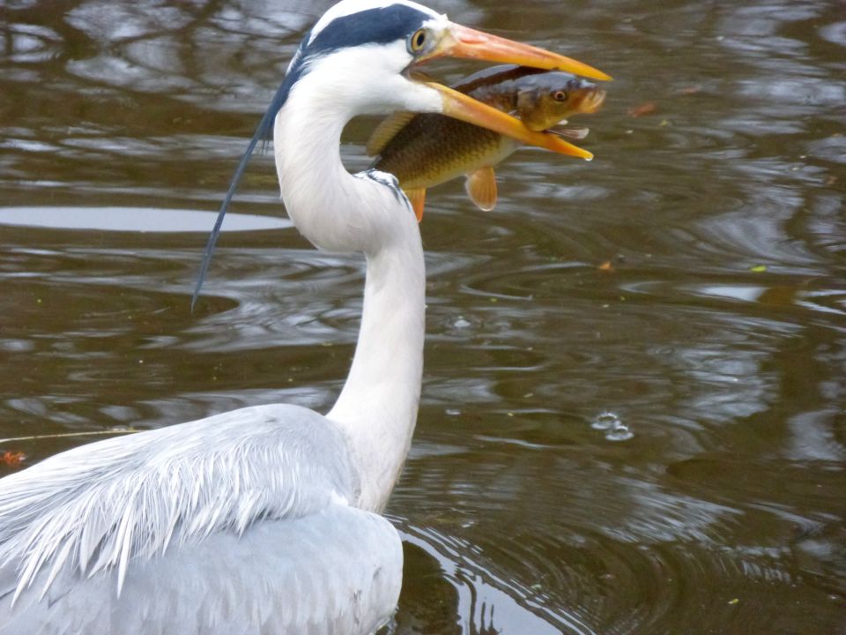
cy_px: 318
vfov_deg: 4.1
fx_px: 8896
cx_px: 423
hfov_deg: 5.4
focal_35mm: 364
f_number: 5.9
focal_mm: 65
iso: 800
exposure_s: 1/400
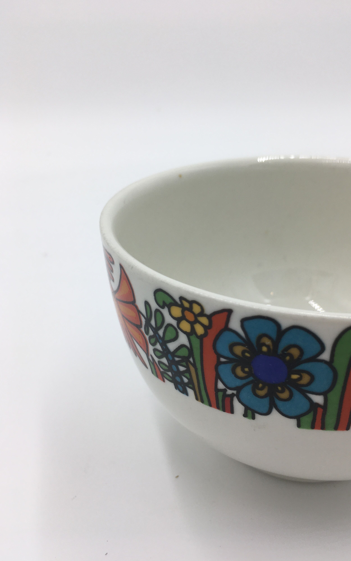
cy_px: 280
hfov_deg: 40.5
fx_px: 474
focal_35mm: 31
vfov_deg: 61.2
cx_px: 203
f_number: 2.2
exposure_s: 1/170
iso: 25
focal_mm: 4.15
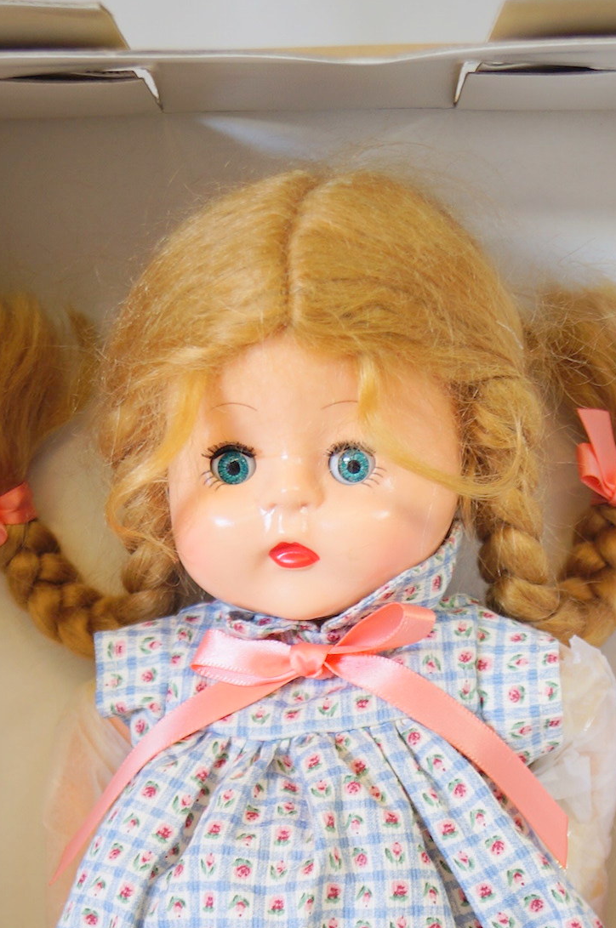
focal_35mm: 75
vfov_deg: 26.1
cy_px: 850
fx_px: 1931
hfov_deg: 18.1
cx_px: 274
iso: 100
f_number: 4.5
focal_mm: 26
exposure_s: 1/20
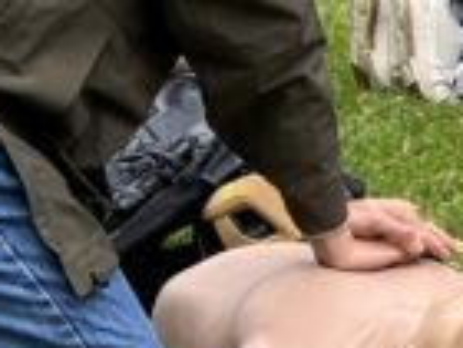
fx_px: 2381
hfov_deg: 9.3
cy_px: -80
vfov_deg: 8.2
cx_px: 1280
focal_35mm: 178
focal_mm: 5.7
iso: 50
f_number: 1.5
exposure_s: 1/526
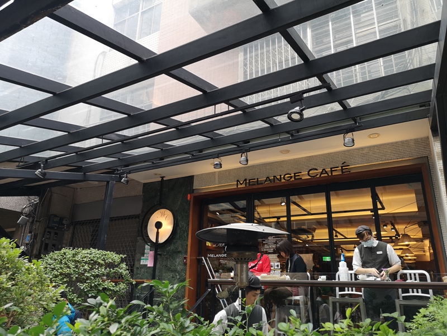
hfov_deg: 65.3
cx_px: 224
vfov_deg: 51.4
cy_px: 168
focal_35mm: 27
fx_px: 349
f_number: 1.8
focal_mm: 3.95
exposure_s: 1/105
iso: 50
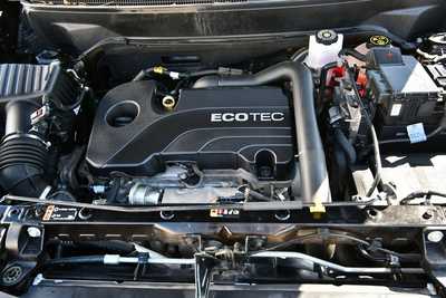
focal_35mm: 30
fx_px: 372
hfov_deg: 61.9
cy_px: 149
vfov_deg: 43.6
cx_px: 223
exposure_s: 1/160
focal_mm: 20
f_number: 5.6
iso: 800
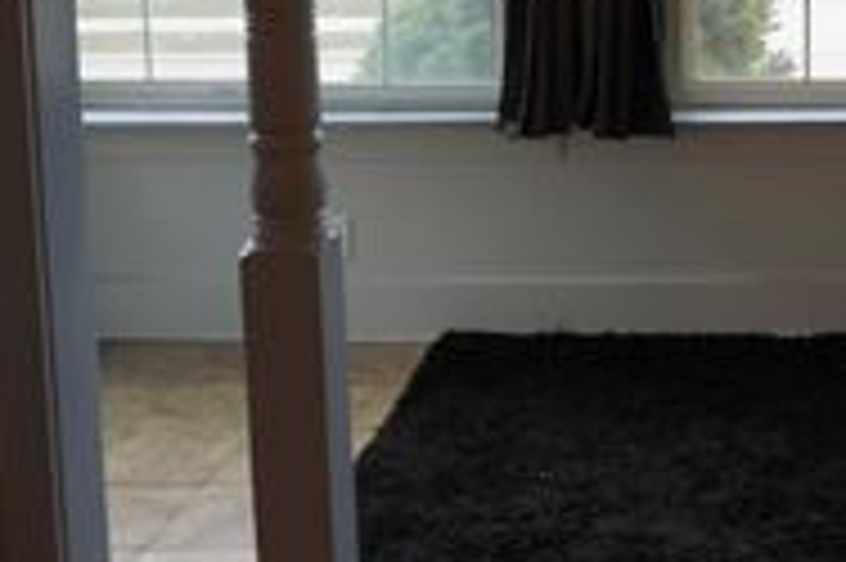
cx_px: 824
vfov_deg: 20.5
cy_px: -2
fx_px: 1503
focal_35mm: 64
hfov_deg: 29.6
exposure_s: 1/60
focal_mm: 16
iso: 100
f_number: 4
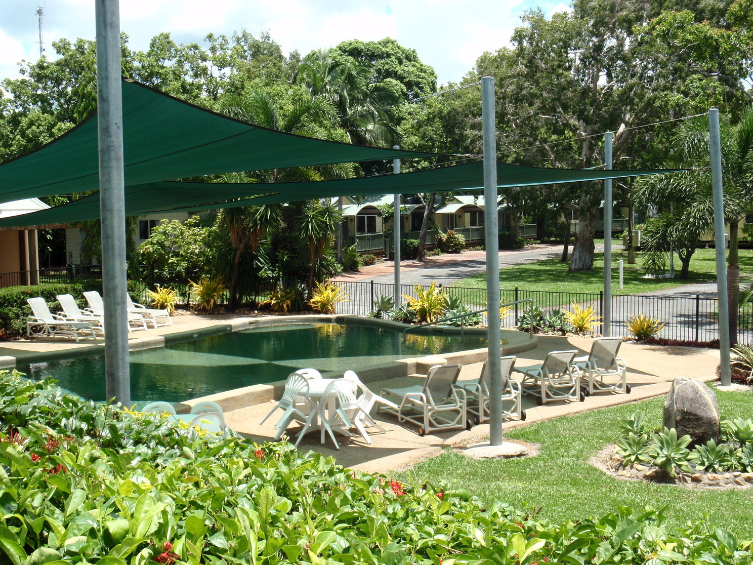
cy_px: 278
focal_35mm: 43
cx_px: 394
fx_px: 935
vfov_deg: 33.6
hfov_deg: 43.8
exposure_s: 1/80
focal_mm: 7.25
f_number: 9
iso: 80
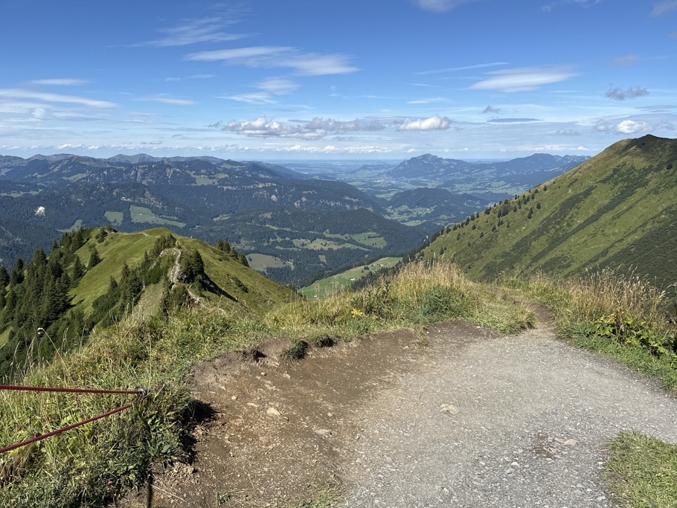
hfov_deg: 65.3
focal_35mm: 27
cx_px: 331
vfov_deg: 51.4
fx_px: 528
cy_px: 254
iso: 80
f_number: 1.78
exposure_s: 1/6211
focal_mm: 6.86
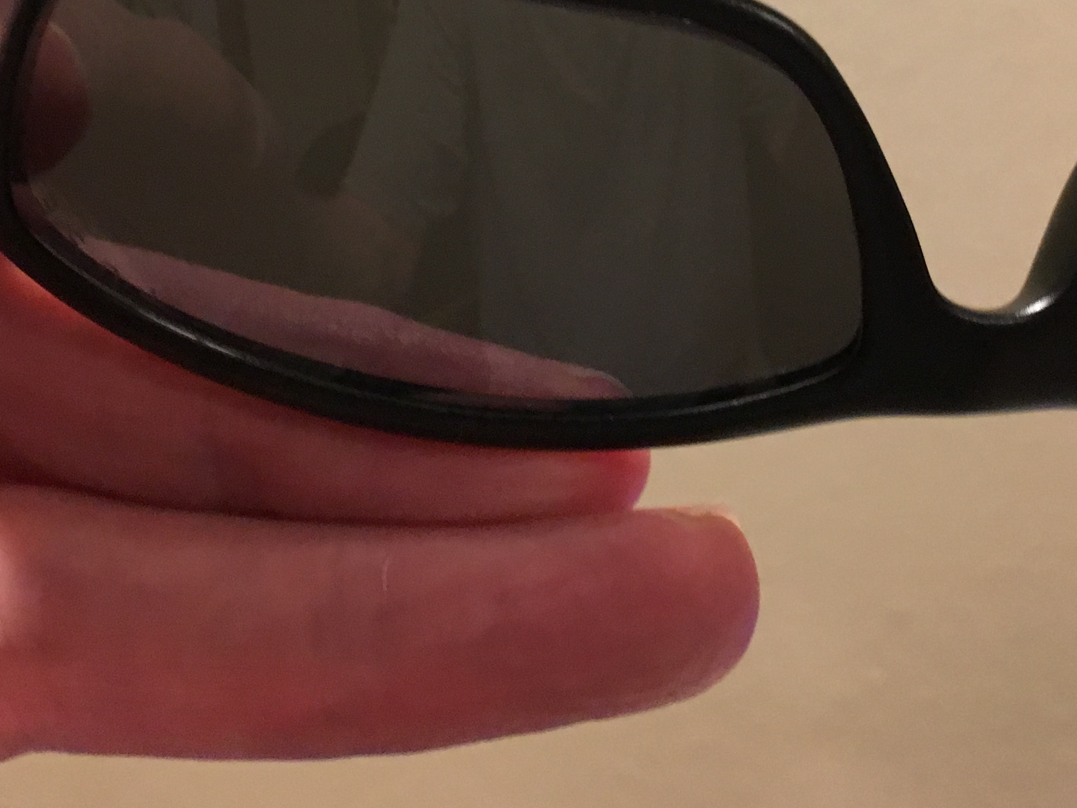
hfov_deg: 34.3
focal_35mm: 56
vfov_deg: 25.1
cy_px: 47
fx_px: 1742
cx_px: 620
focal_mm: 4.15
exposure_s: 1/30
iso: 160
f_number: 2.2
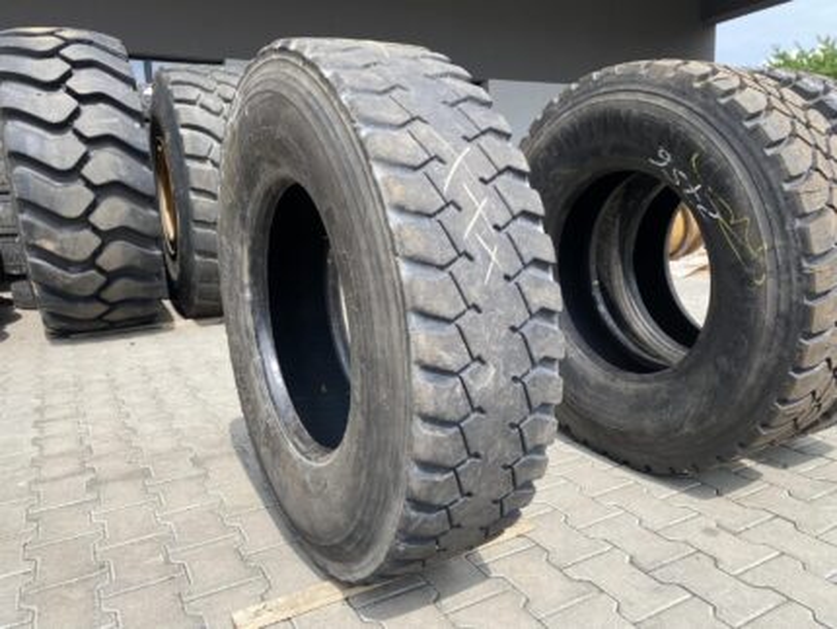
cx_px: 418
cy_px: 314
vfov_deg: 53.1
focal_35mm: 26
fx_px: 629
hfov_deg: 67.3
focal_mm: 4.25
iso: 32
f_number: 1.8
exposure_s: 1/1316
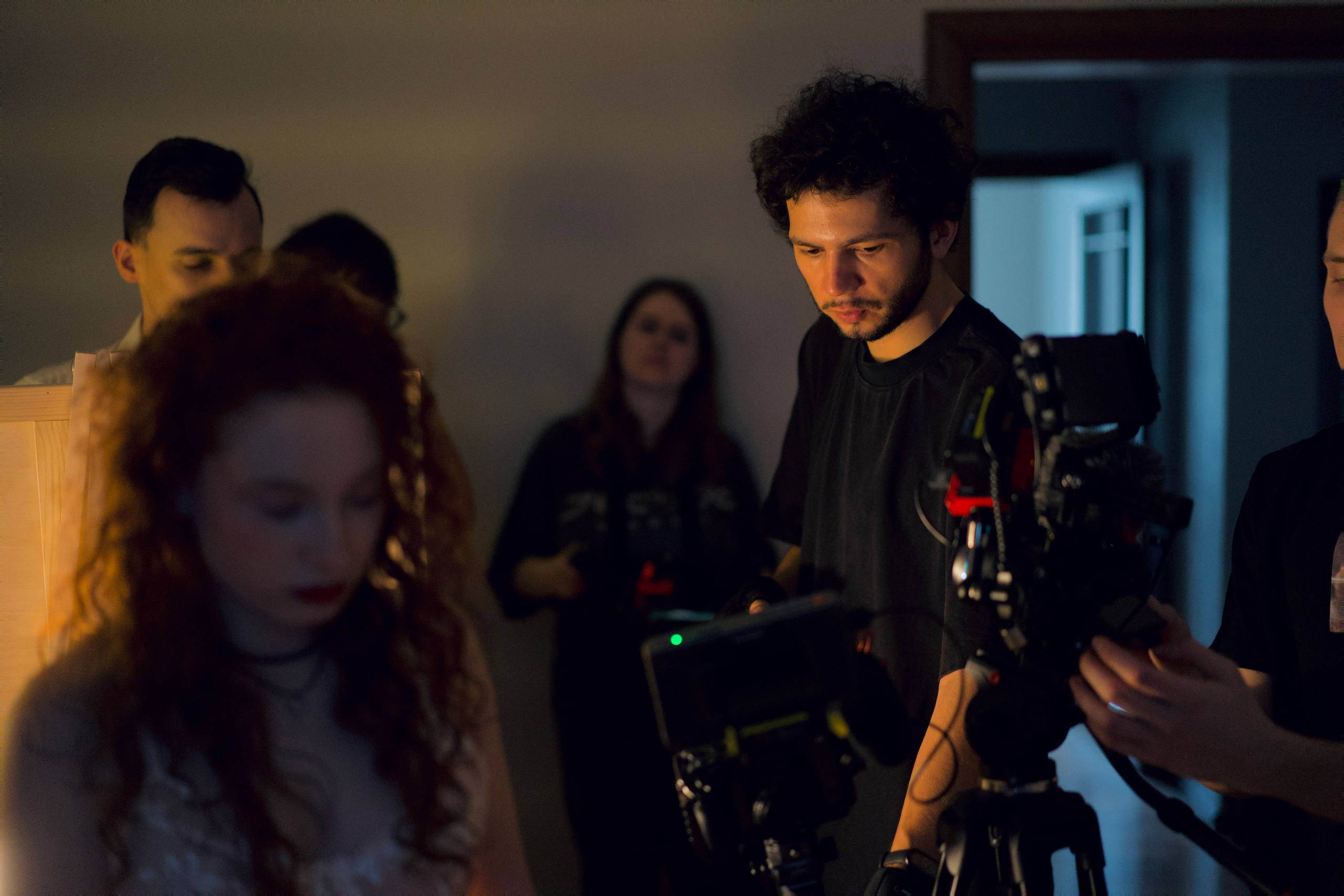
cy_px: 448
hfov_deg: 36.2
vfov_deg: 24.6
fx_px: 2053
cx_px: 672
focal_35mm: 55
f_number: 1.8
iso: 3200
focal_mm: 55
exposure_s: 1/125
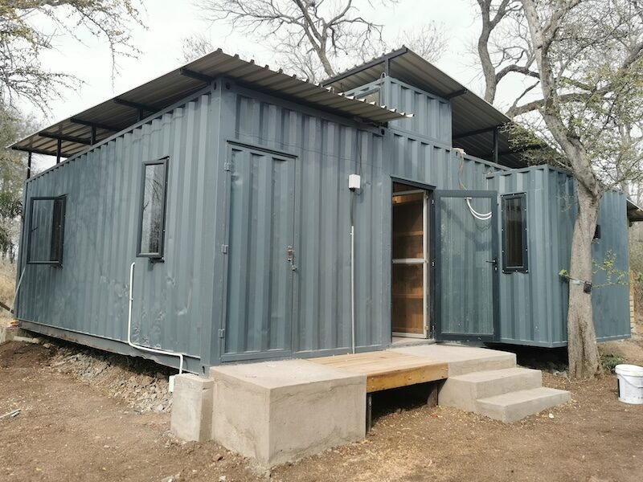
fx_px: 539
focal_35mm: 29
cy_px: 241
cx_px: 322
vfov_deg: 48.2
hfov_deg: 61.7
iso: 50
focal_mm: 5.56
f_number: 4
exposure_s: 1/1477
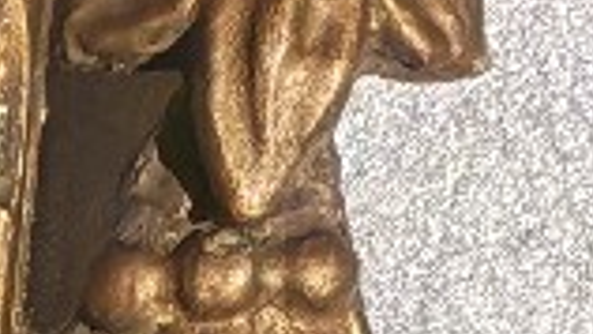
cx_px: -574
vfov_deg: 2.4
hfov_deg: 4.4
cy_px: 1711
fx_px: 7692
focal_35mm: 489
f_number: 1.9
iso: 1000
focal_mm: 6.12
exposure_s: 1/100
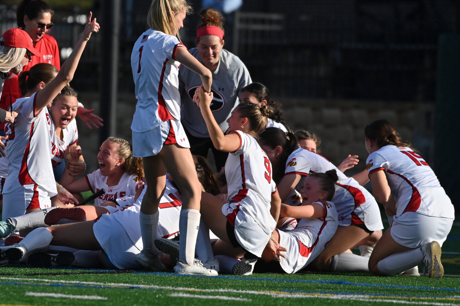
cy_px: 139
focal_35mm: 537
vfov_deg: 2.6
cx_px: 172
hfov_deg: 3.8
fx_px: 6857
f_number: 5.6
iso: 400
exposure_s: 1/5000
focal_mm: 390
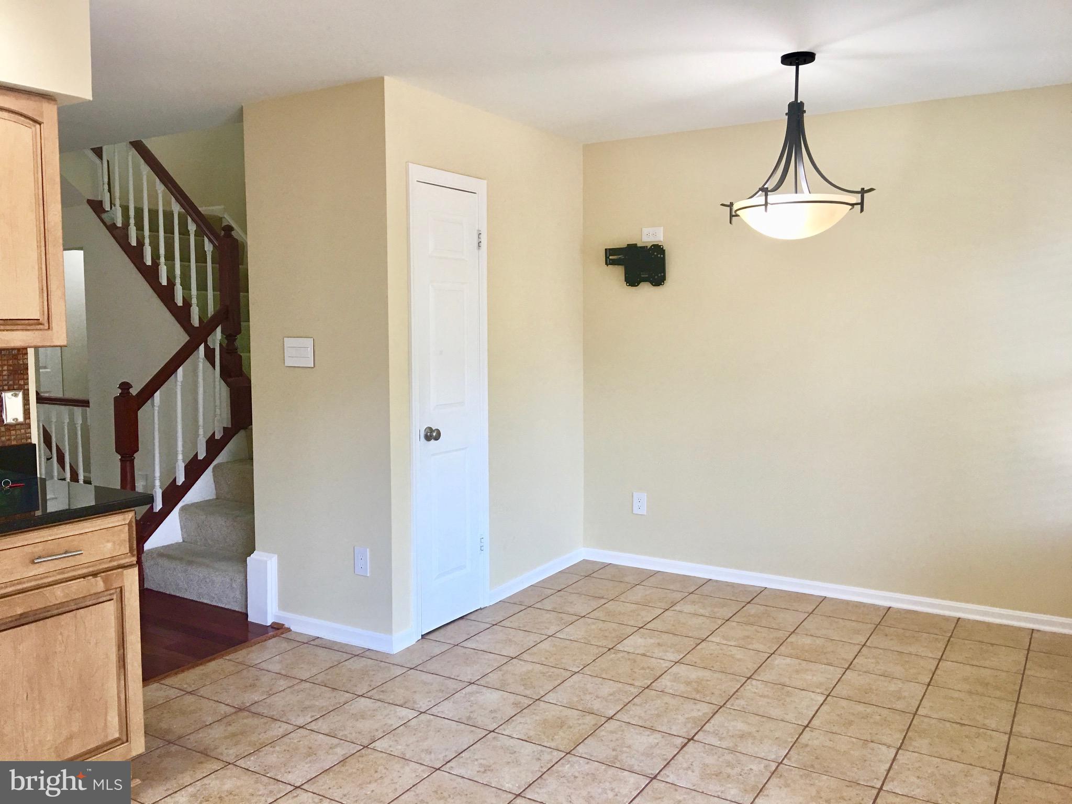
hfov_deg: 61.7
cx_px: 536
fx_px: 898
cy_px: 402
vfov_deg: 48.2
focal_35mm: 29
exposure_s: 1/30
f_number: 2.2
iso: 40
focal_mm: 4.15
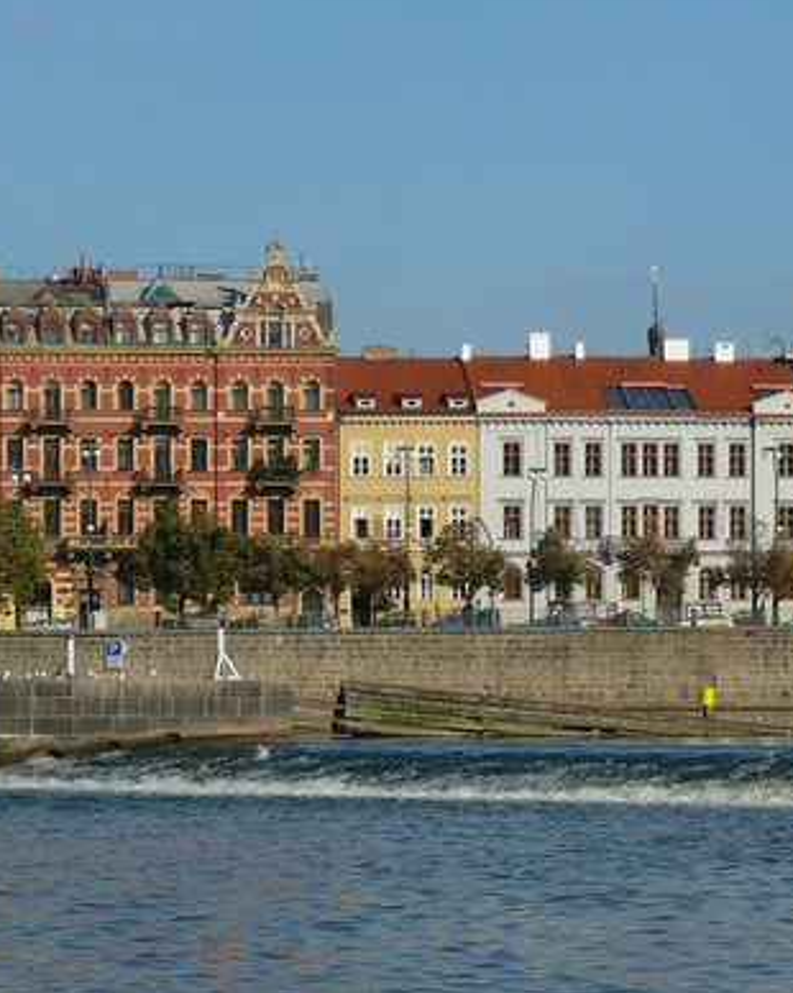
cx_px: 276
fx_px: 4433
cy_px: 535
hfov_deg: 10.2
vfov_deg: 12.8
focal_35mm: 151
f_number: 5.6
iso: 100
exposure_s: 1/200
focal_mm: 17
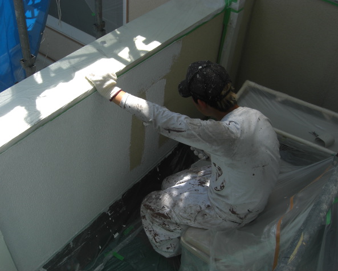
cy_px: 135
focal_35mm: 40
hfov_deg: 45.8
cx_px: 164
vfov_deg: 37.4
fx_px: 400
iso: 80
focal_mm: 7.9
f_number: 4
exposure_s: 1/400
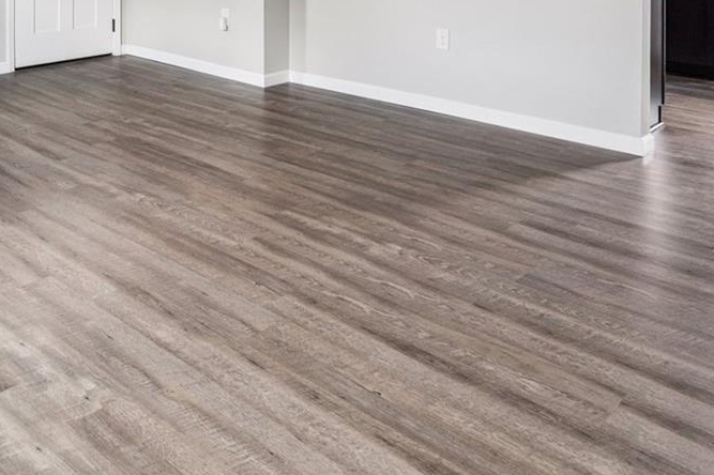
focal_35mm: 36
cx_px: 167
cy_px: -92
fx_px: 714
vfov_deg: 31.1
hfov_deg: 50.6
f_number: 8
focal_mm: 10
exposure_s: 1/2.5
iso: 200
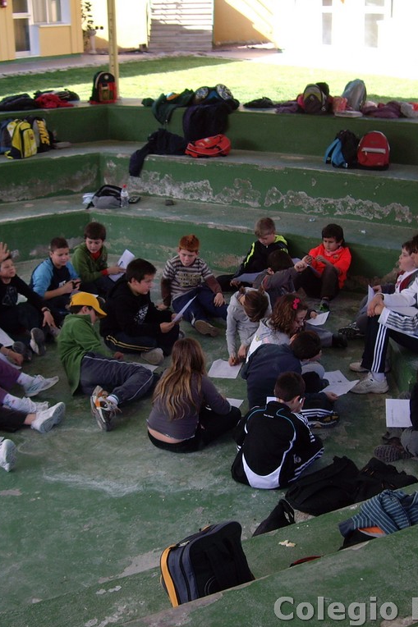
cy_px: 314
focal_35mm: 53
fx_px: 923
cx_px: 215
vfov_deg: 37.5
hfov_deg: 25.5
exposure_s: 1/200
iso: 64
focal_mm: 6.2
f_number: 2.7
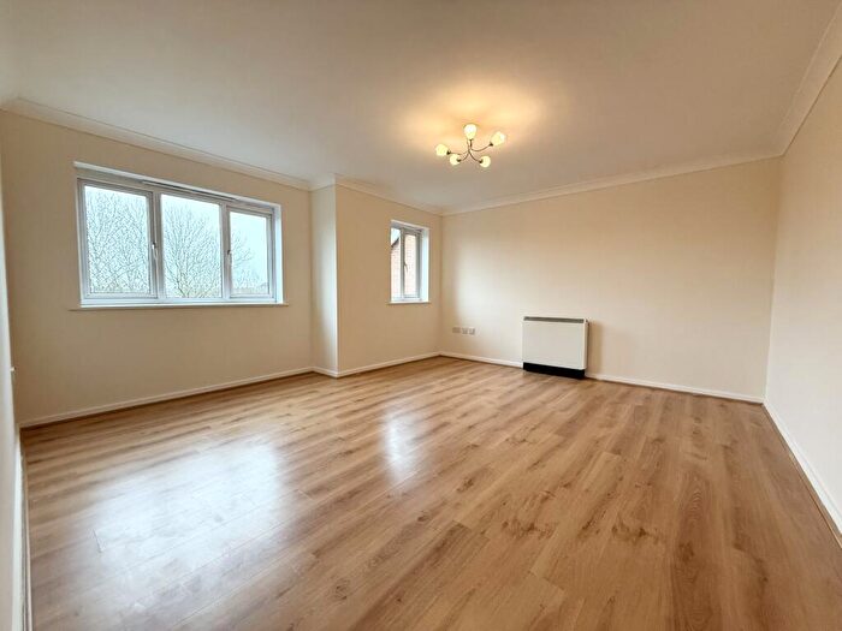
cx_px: 421
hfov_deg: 102.1
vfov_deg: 85.7
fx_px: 341
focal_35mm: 14
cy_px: 316
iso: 250
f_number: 2.2
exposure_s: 1/100
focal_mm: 2.22
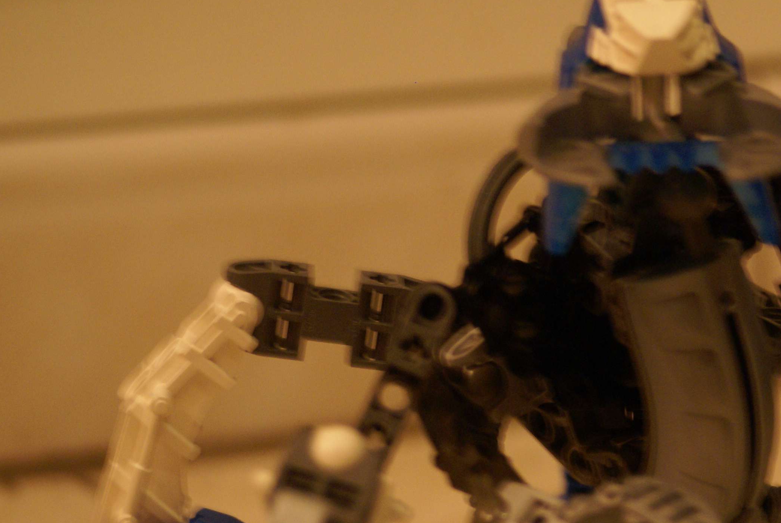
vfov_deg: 7.1
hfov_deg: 10.5
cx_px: 647
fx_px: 4236
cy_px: 230
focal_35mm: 195
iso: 400
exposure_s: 1/10
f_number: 4.5
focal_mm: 70
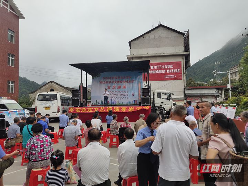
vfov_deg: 48.2
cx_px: 124
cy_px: 93
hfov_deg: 61.7
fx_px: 208
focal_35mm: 29
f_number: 1.8
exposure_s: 1/1484
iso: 50
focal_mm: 4.27
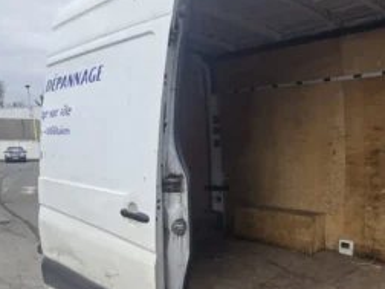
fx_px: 345
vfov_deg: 44.4
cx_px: 284
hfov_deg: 55.8
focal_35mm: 31
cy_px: 205
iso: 50
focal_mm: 2.2
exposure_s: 1/978
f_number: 2.2
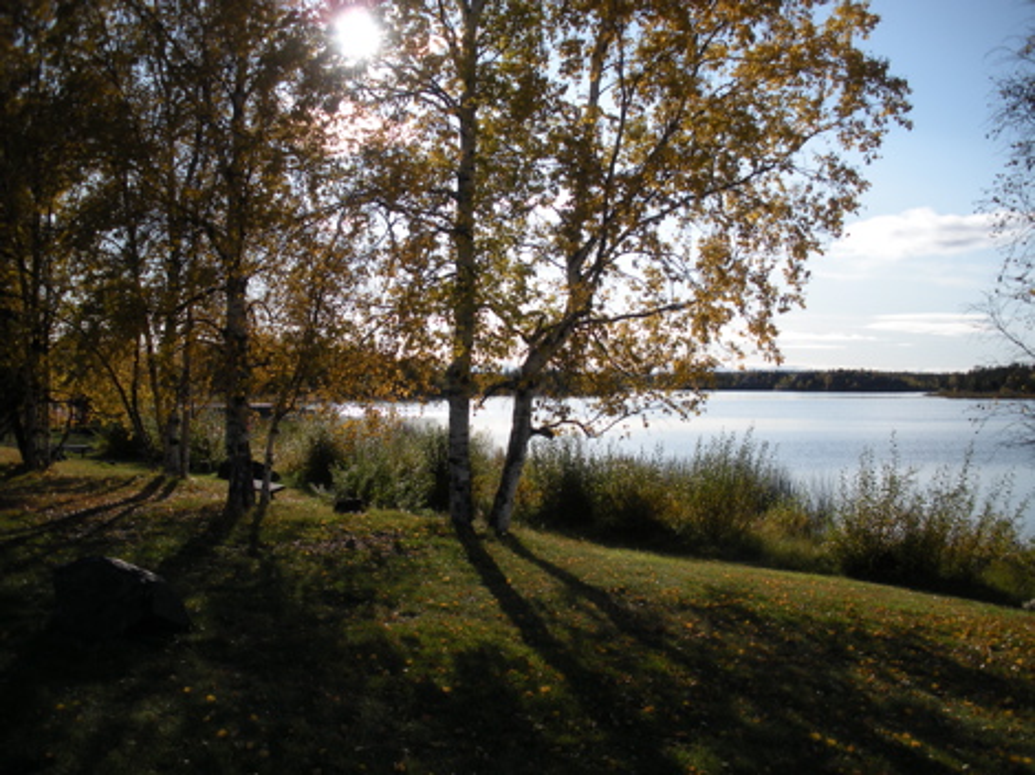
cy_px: 388
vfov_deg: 39.6
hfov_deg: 51.4
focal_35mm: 36
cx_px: 518
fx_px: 1076
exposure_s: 1/916
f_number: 3.5
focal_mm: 6.3
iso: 64
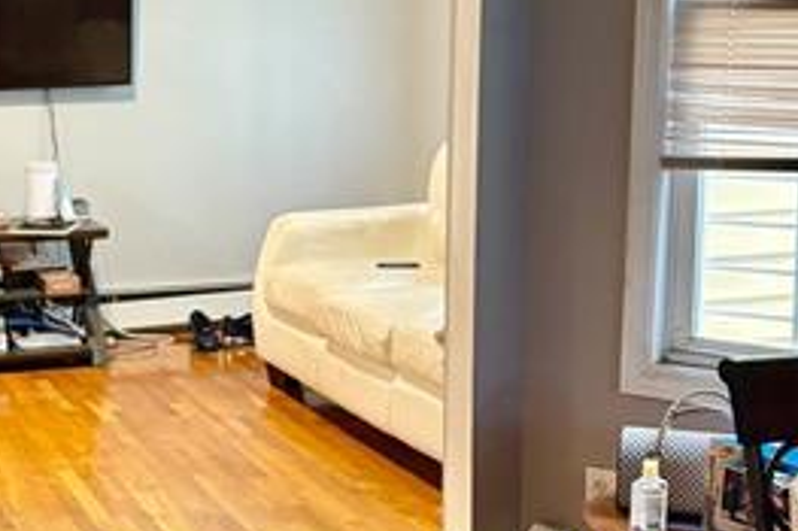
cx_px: 73
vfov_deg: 17.2
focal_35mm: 79
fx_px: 1750
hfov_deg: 24.9
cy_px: 331
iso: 400
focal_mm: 5.96
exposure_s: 1/40
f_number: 1.6
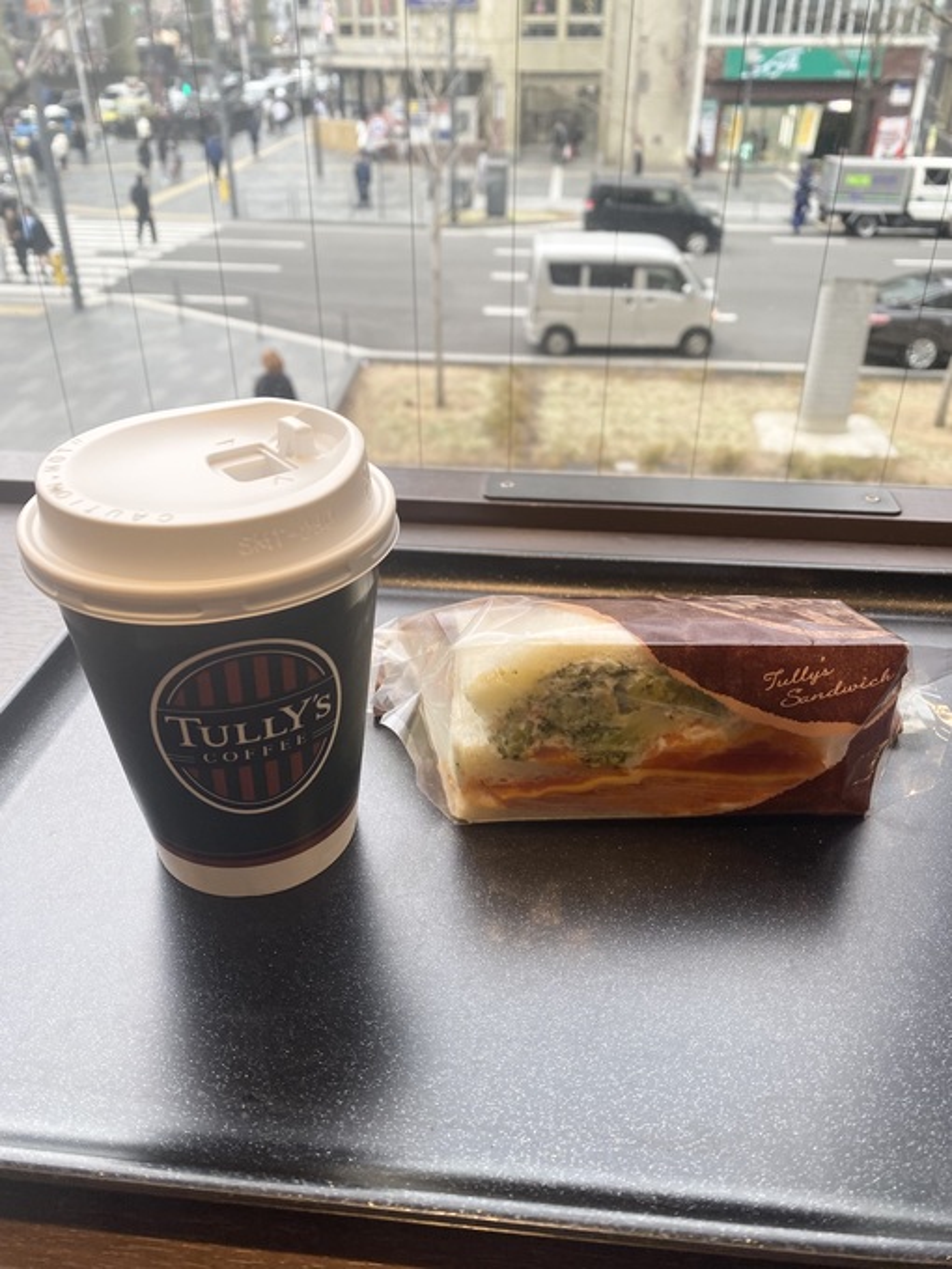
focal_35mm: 26
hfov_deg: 53.1
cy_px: 634
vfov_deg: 67.3
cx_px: 476
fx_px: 953
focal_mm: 4.25
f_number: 1.8
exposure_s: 1/120
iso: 64
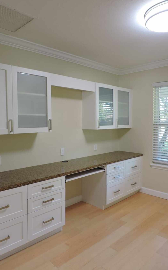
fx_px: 190
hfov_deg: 47.6
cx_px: 79
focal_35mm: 26
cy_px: 133
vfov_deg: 70.4
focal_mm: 4.3
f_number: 3
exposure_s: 1/30
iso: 160
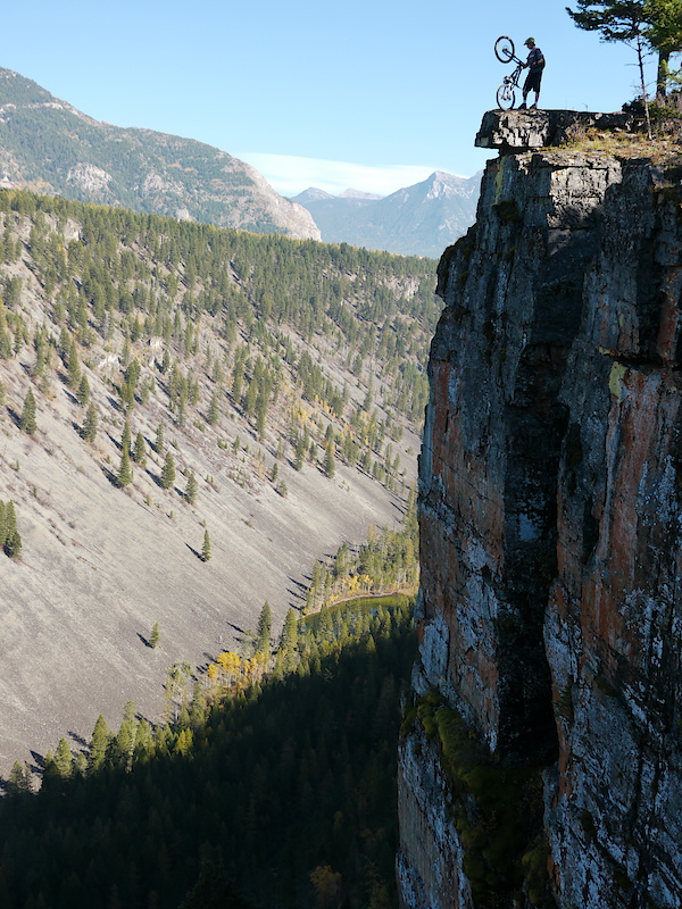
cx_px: 341
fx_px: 1156
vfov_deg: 42.9
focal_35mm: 44
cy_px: 454
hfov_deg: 32.9
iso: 125
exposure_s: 1/320
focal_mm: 22
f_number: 5
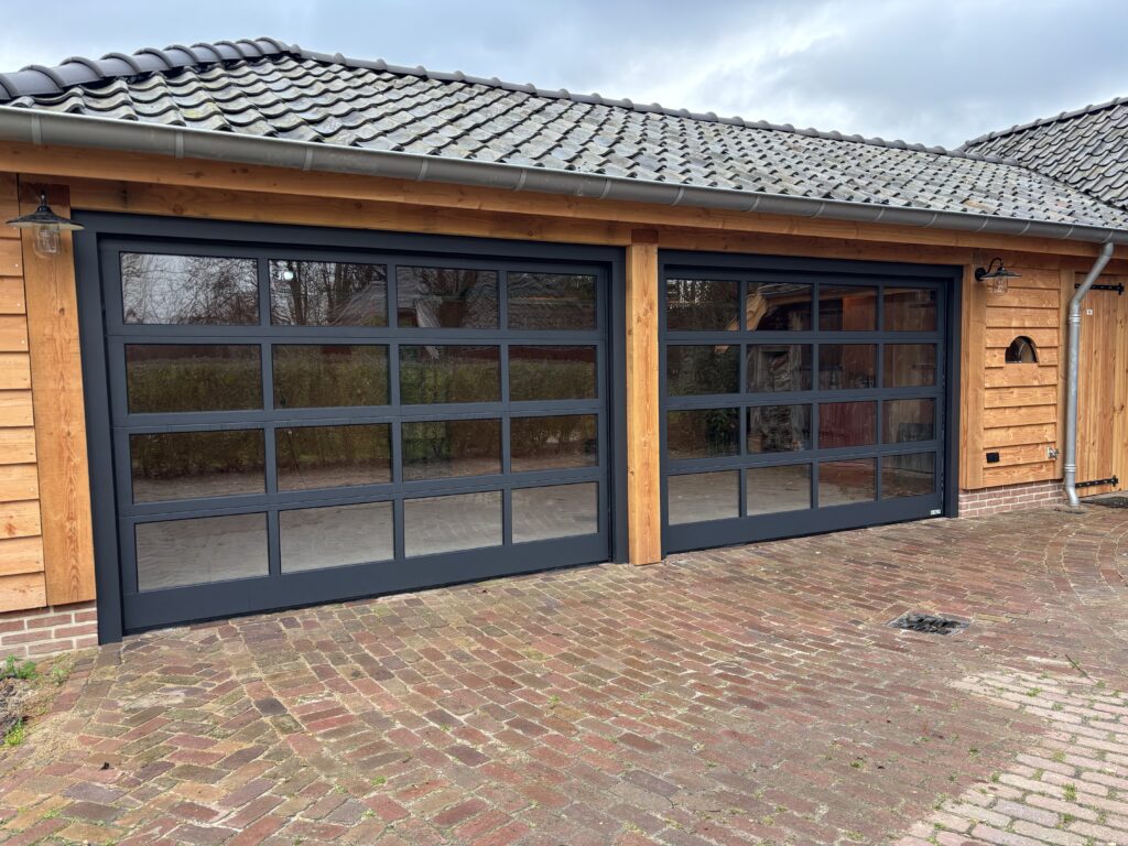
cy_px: 423
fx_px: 847
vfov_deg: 53.1
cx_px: 564
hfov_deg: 67.3
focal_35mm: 26
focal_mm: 5.96
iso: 80
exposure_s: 1/121
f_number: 1.6
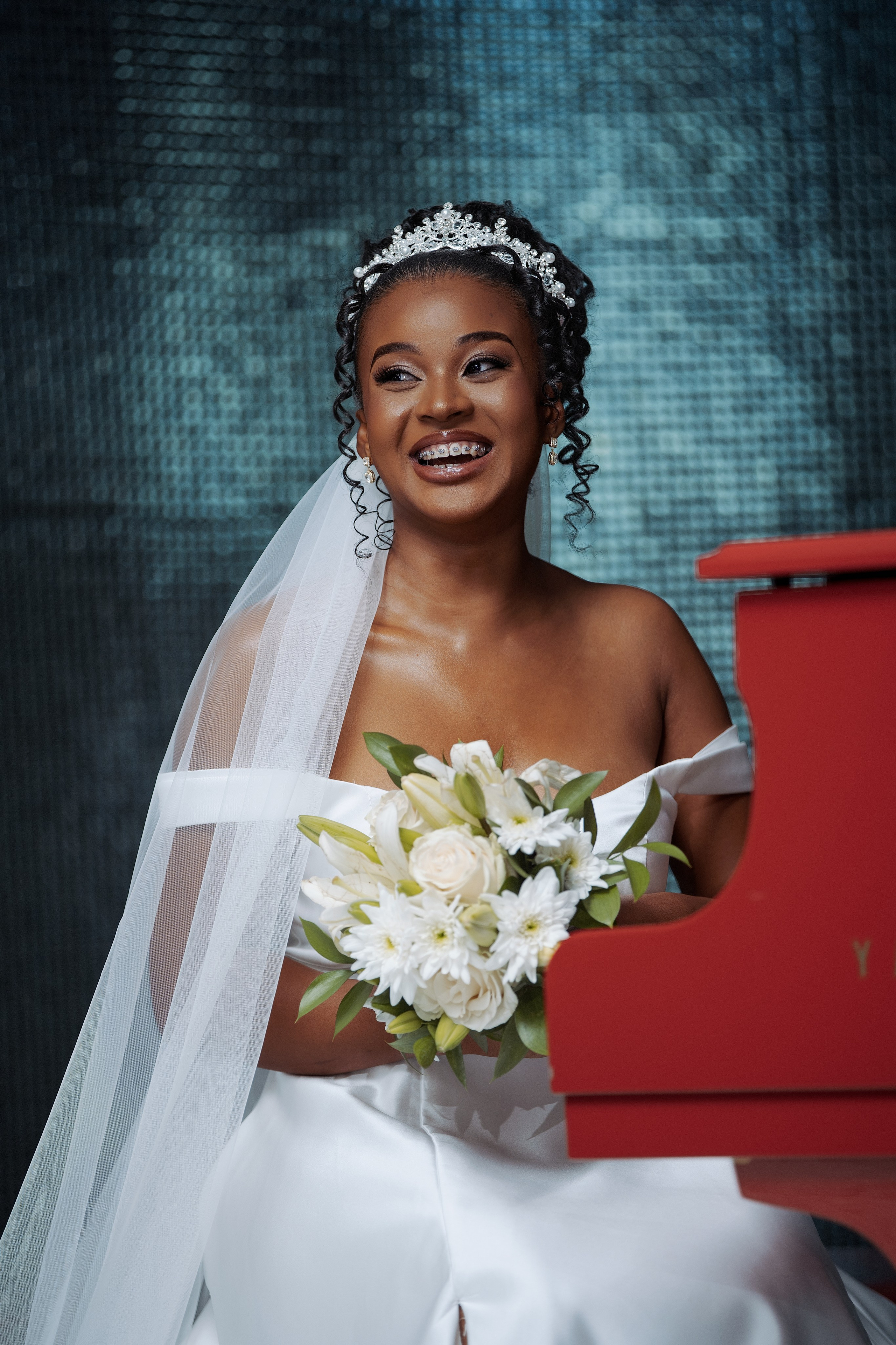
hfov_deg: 8.3
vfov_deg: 12.5
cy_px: 672
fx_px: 6160
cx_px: 448
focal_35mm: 165
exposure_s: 1/200
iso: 250
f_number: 2.8
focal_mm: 165
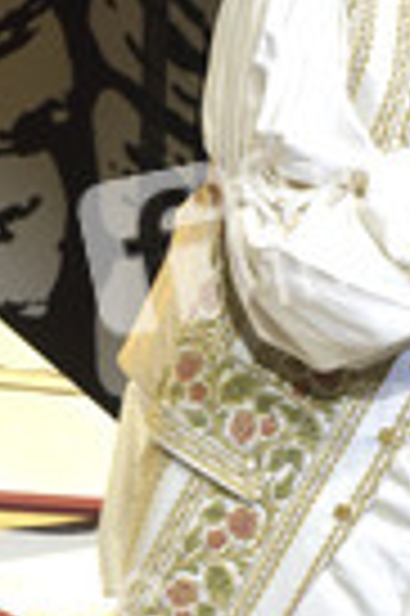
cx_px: 442
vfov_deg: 12.6
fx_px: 2791
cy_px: 454
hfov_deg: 8.3
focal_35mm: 163
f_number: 5.6
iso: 640
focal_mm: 56
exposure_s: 1/200
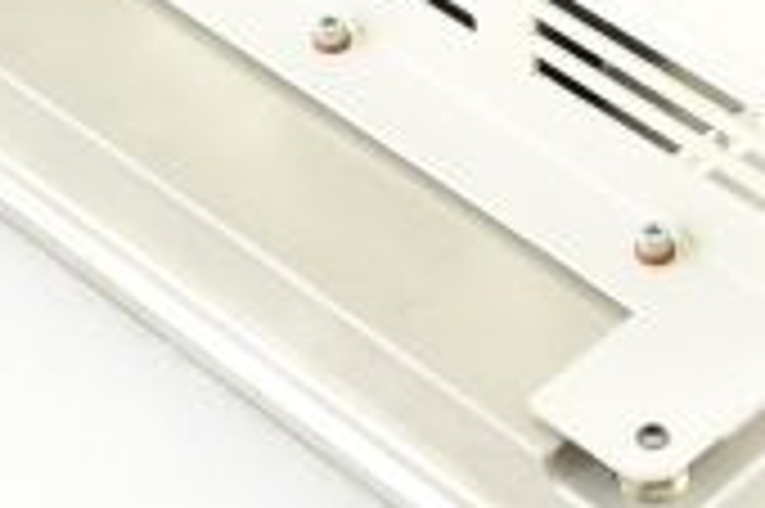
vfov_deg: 7.7
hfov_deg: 11.7
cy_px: -169
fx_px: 3736
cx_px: 531
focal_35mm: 176
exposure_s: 1/100
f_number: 6.3
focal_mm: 50
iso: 800
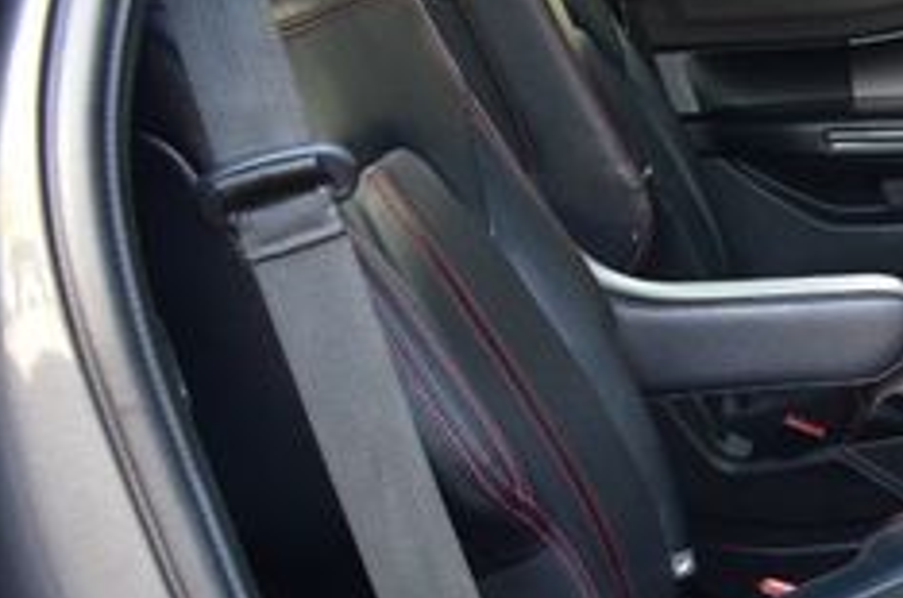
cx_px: 1154
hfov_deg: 24.2
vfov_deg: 18.1
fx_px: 1852
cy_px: 502
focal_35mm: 74
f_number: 6.3
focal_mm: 18
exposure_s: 1/15
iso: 400
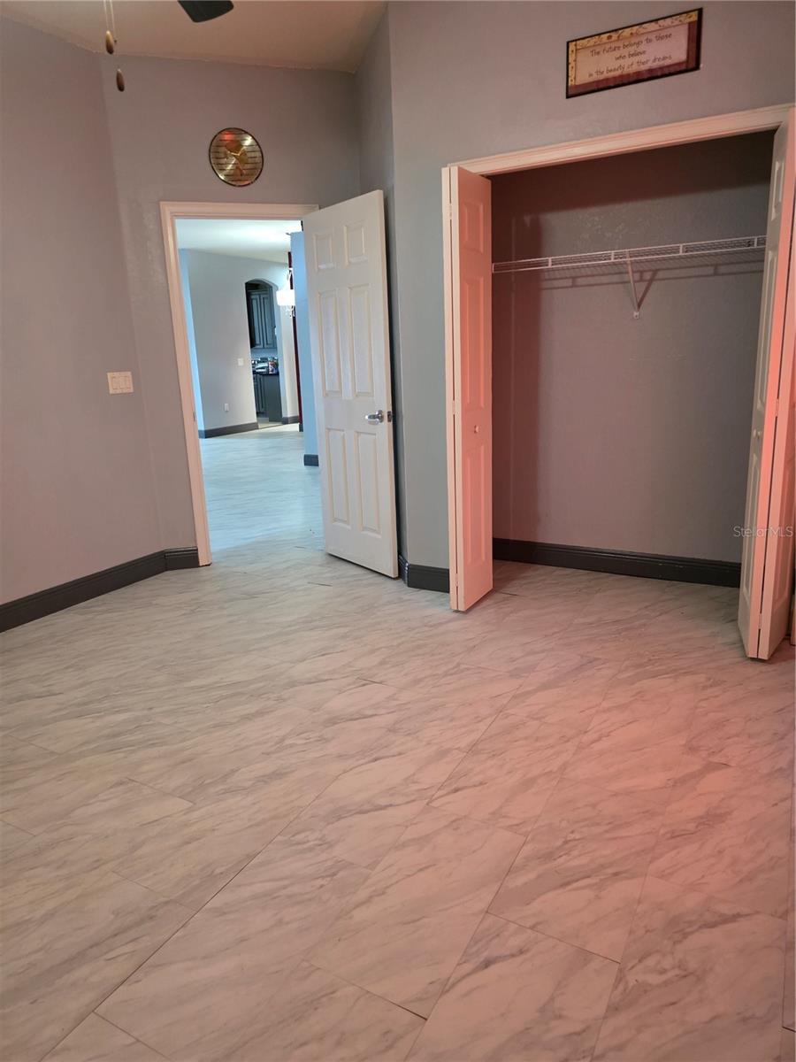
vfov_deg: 73.9
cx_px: 398
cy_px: 531
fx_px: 705
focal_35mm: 23
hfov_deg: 58.9
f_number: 1.7
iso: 1000
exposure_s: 1/120
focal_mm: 6.3
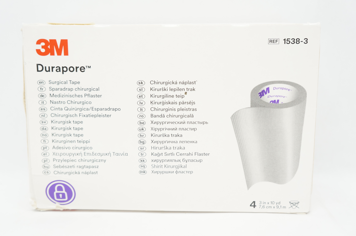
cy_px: 118
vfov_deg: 31.8
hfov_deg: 46.4
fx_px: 415
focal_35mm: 42
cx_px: 178
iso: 800
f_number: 5.6
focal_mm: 28
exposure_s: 1/100
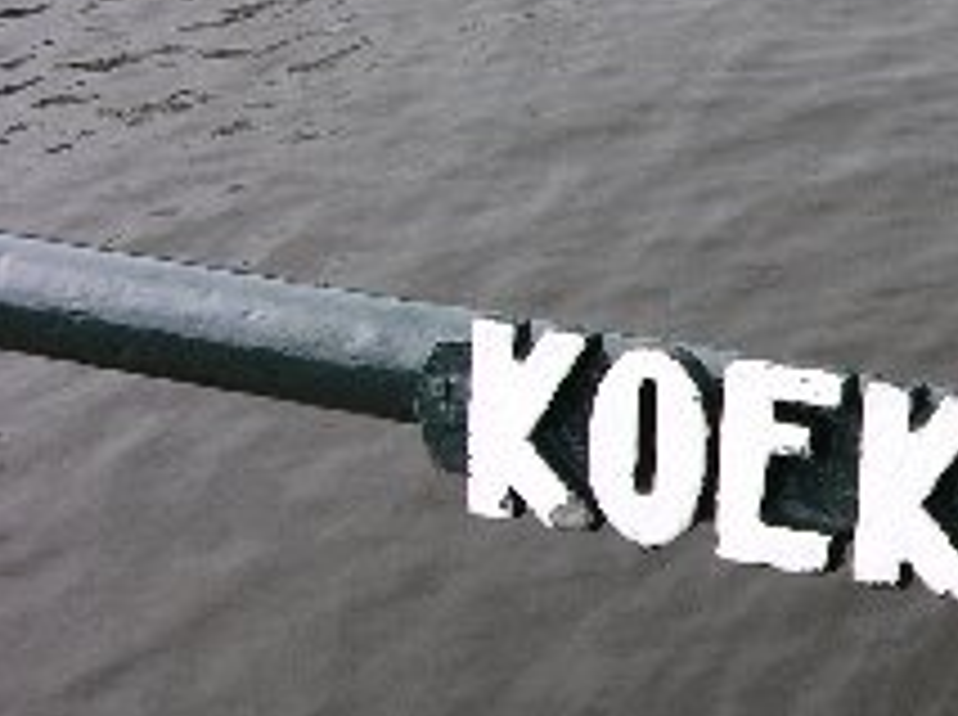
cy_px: 486
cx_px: 1275
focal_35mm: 138
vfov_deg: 10.7
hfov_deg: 13.7
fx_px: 3813
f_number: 6.8
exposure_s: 1/98.4
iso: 50
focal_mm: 12.7
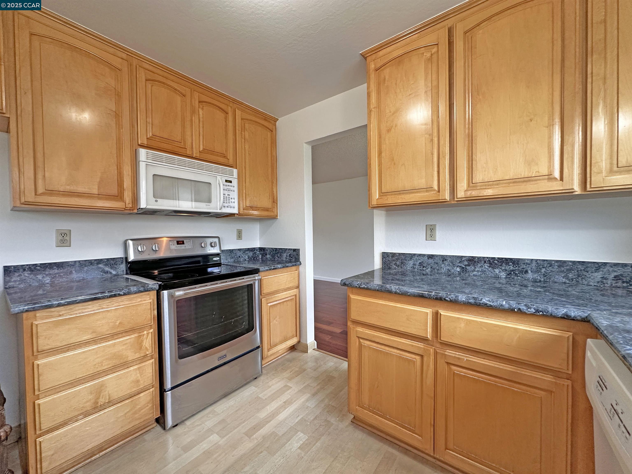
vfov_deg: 85.7
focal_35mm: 14
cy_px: 237
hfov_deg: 102.1
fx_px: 256
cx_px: 316
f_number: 2.2
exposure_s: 1/60
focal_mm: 2.22
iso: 160
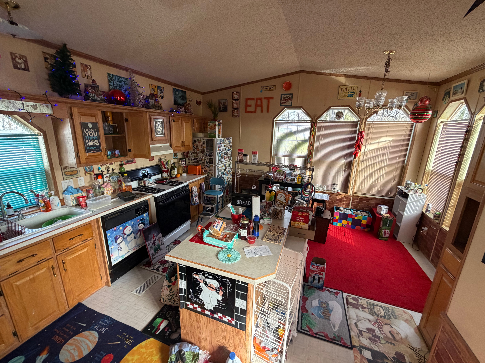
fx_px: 196
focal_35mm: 14
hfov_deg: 102.1
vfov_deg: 85.7
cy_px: 182
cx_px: 242
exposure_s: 1/121
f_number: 2.2
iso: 200
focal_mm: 2.22
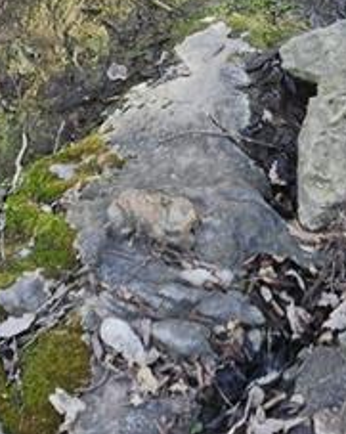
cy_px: -208
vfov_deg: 21.3
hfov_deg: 19.7
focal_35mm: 76
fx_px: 975
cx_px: 312
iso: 100
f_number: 1.8
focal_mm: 5.54
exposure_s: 1/180
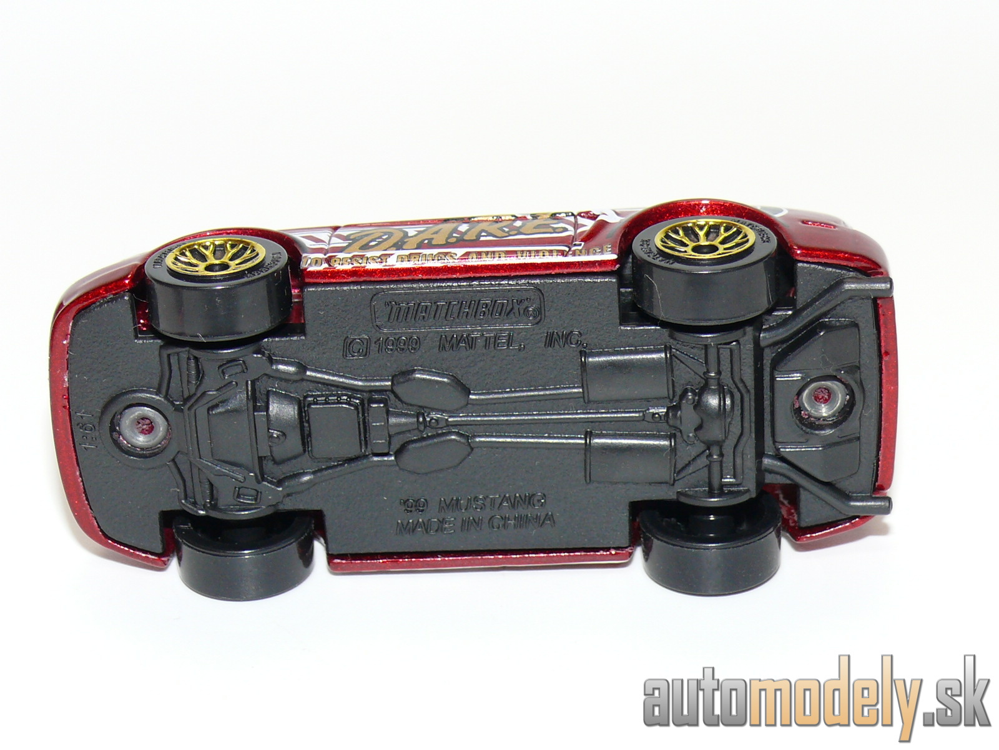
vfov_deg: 14.4
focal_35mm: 103
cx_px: 500
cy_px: 375
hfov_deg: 19.1
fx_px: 2973
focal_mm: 13.6
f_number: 4
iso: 100
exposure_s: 1/30
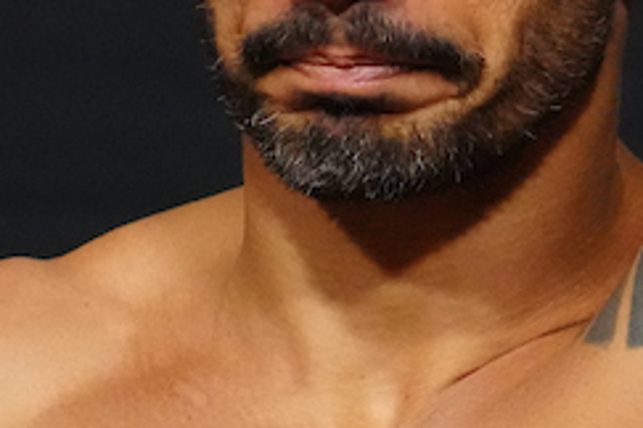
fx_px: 23807
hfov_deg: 1.5
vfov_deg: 1.0
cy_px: 127
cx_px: 370
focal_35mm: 1333
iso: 12800
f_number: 9
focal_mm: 270
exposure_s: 1/250
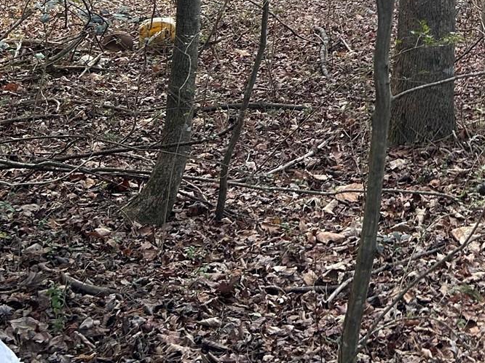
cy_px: -79
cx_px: 535
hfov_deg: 23.0
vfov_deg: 17.5
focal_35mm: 80
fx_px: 1120
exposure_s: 1/427
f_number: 1.5
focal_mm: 5.7
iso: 50
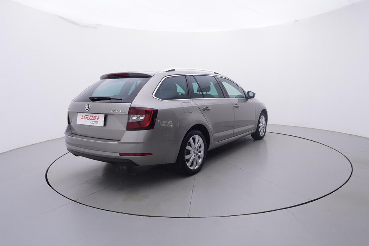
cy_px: 117
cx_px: 199
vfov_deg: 52.1
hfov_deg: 72.4
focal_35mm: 25
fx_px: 252
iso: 200
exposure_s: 1/80
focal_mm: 15
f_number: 5
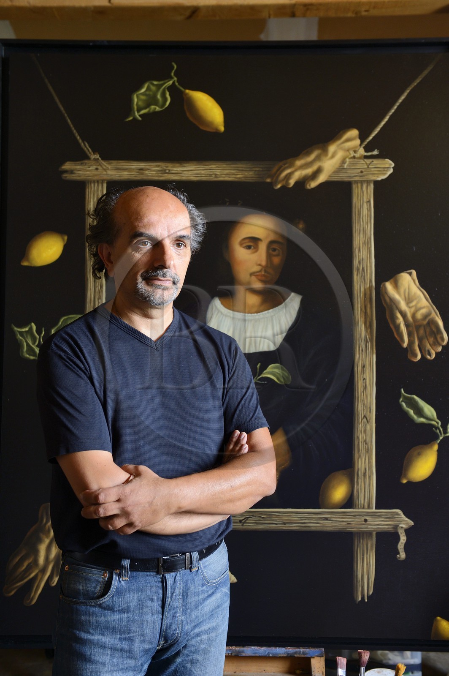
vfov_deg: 41.1
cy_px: 338
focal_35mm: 48
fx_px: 899
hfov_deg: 28.0
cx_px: 224
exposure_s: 1/40
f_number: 4
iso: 800
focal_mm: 48
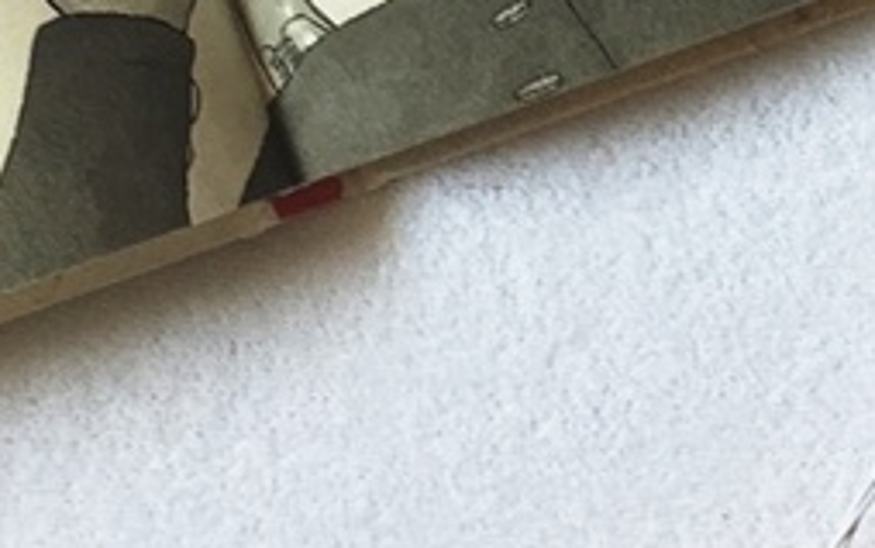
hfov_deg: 13.4
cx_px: 768
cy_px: -324
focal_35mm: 155
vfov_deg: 8.3
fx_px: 3698
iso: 25
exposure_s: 1/33
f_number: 2.2
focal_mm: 4.15
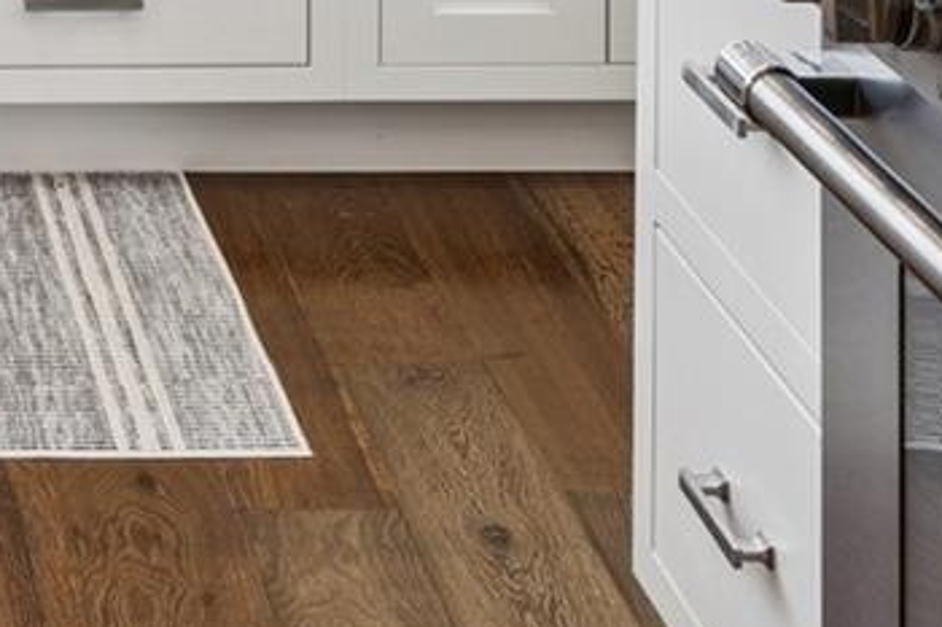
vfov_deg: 10.3
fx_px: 3217
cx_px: -205
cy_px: -603
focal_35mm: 123
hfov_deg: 16.0
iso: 200
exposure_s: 1/13
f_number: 11
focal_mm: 21
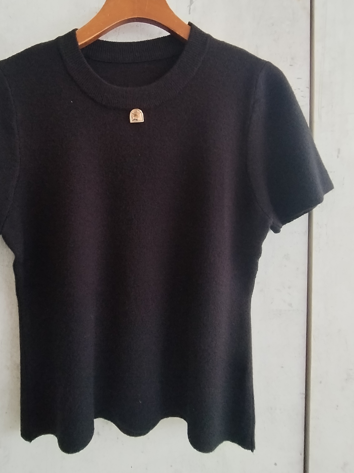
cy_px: 190
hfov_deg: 60.5
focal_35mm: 22
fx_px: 300
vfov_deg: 75.6
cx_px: 139
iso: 100
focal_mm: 1.42
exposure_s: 1/101
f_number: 2.2
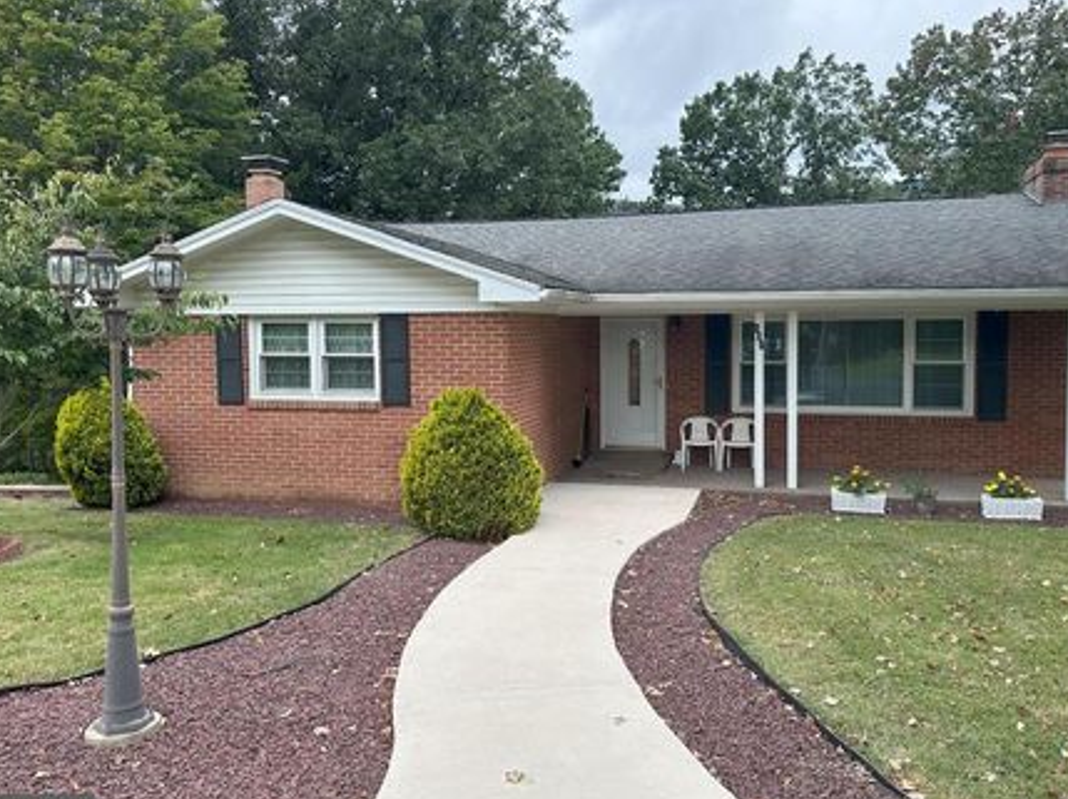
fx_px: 863
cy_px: 377
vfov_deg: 49.7
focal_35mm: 28
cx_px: 565
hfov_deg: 63.4
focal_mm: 6.86
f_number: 1.78
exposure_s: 1/709
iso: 80
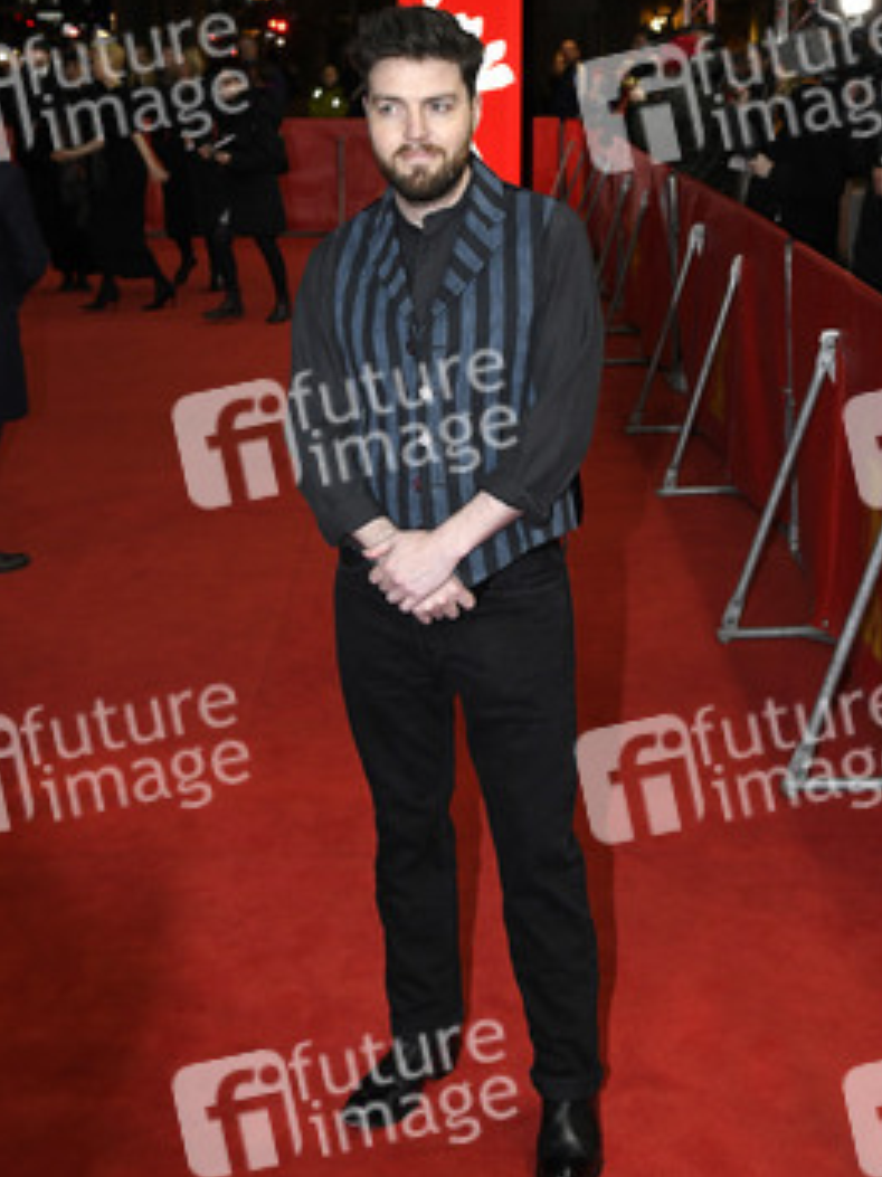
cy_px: 597
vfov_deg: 41.3
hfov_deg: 31.5
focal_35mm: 46
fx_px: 1564
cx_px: 443
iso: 1600
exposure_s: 1/200
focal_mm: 28
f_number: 5
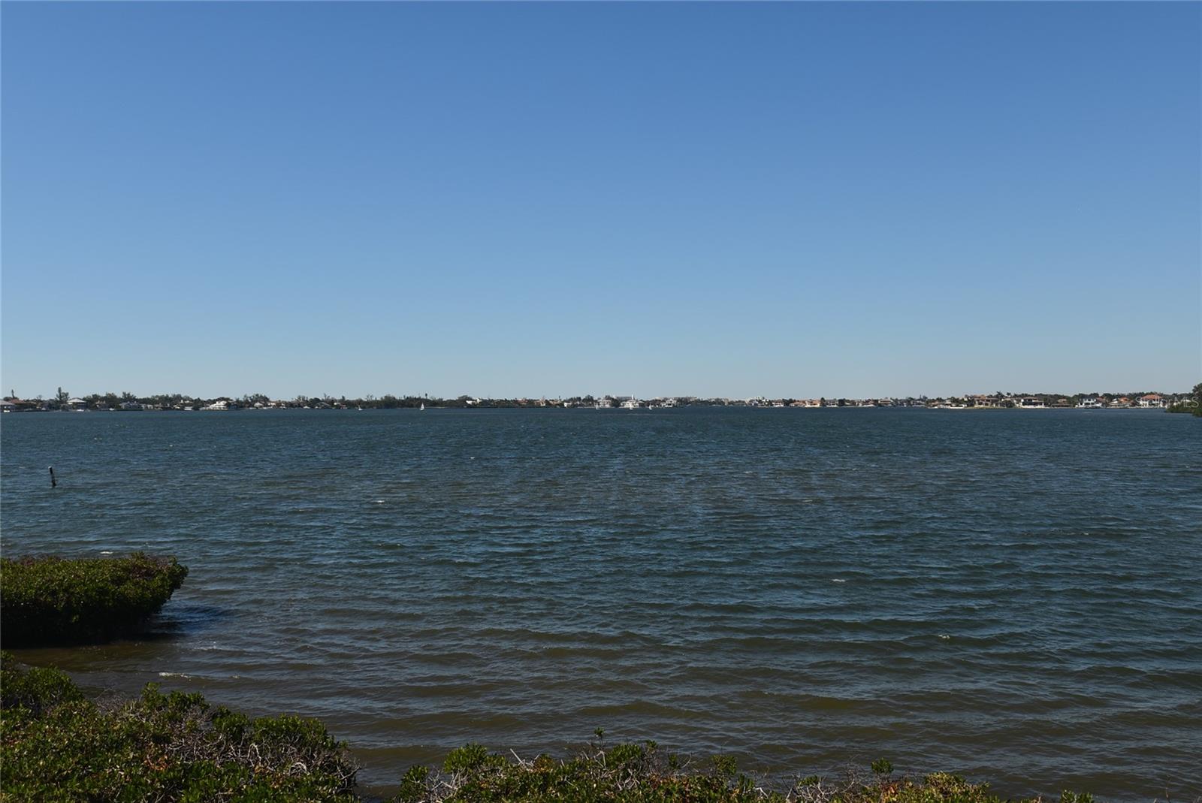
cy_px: 402
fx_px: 1203
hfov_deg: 53.1
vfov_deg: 36.9
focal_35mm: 36
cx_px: 601
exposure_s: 1/200
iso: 100
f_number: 10
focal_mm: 24
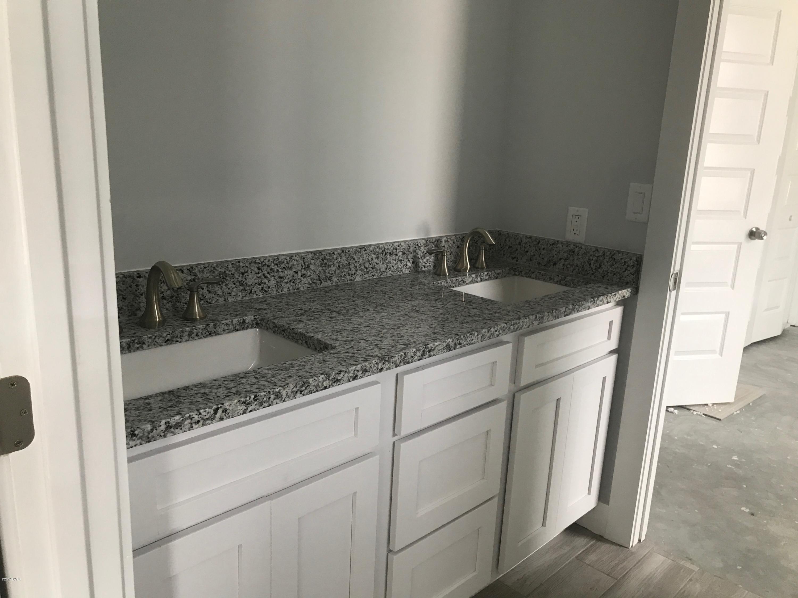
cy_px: 299
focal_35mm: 28
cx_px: 399
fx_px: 645
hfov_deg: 63.4
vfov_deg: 49.7
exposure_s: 1/24
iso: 40
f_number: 1.8
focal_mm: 3.99
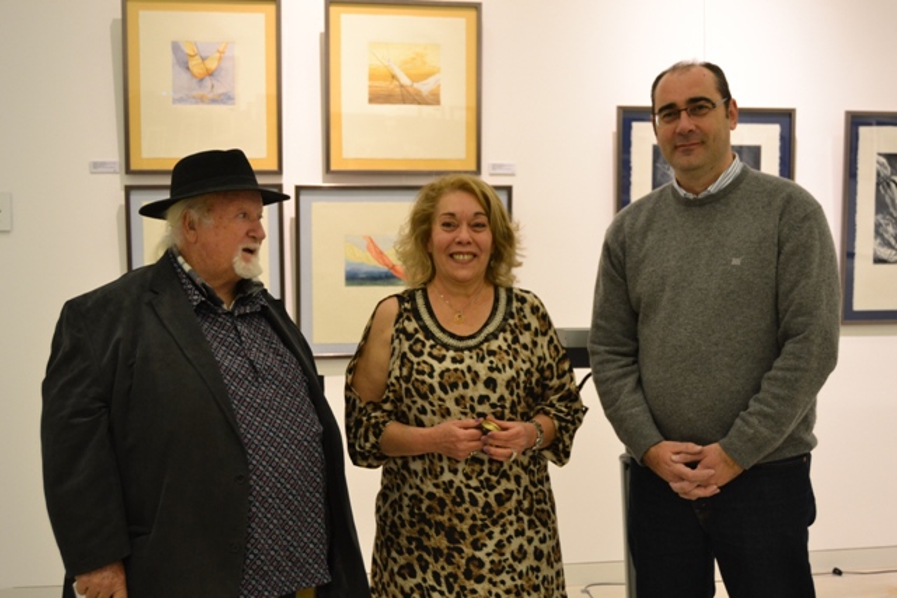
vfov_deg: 29.9
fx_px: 1121
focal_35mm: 45
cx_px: 448
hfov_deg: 43.6
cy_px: 299
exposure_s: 1/60
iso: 800
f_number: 4.2
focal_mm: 30
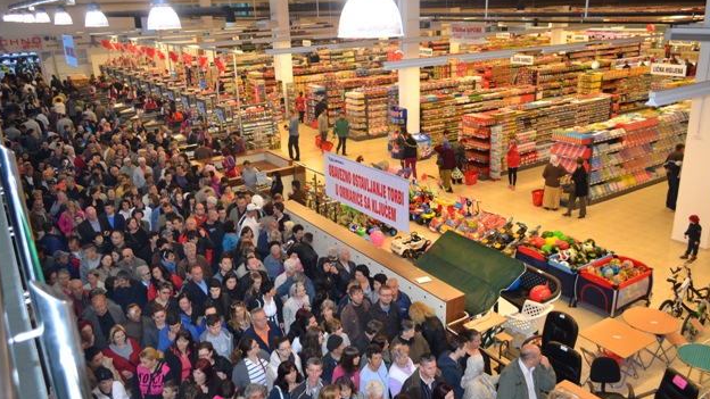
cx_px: 355
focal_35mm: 29
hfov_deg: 66.1
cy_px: 192
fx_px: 546
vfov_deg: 40.2
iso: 500
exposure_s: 1/60
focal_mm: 18
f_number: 3.5
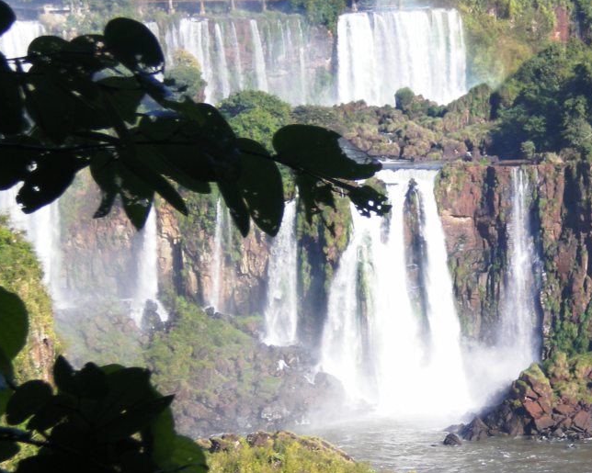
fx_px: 3101
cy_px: 287
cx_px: 458
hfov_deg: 10.9
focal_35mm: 177
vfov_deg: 8.7
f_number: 5.9
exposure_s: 1/124
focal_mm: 18.9
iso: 66
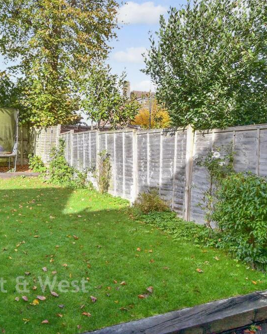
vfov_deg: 58.8
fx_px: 296
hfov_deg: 47.6
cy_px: 168
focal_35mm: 30
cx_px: 85
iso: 200
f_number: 6.3
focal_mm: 14
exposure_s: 1/400
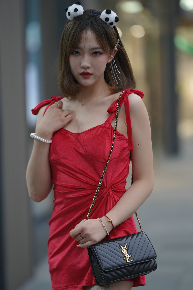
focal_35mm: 135
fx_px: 1086
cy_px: 145
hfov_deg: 10.2
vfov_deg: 15.2
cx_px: 96
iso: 800
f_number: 2
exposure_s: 1/500
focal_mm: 135
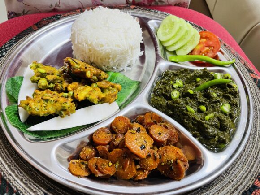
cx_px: 130
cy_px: 98
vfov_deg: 53.1
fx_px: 195
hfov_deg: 67.3
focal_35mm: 26
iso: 400
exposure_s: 1/50
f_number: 1.6
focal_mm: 4.2
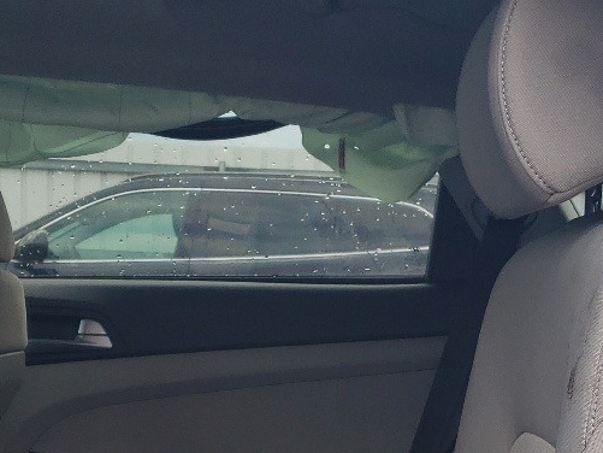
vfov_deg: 16.6
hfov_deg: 23.5
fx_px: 1446
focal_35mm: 83
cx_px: 284
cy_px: 617
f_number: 1.5
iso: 50
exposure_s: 1/400
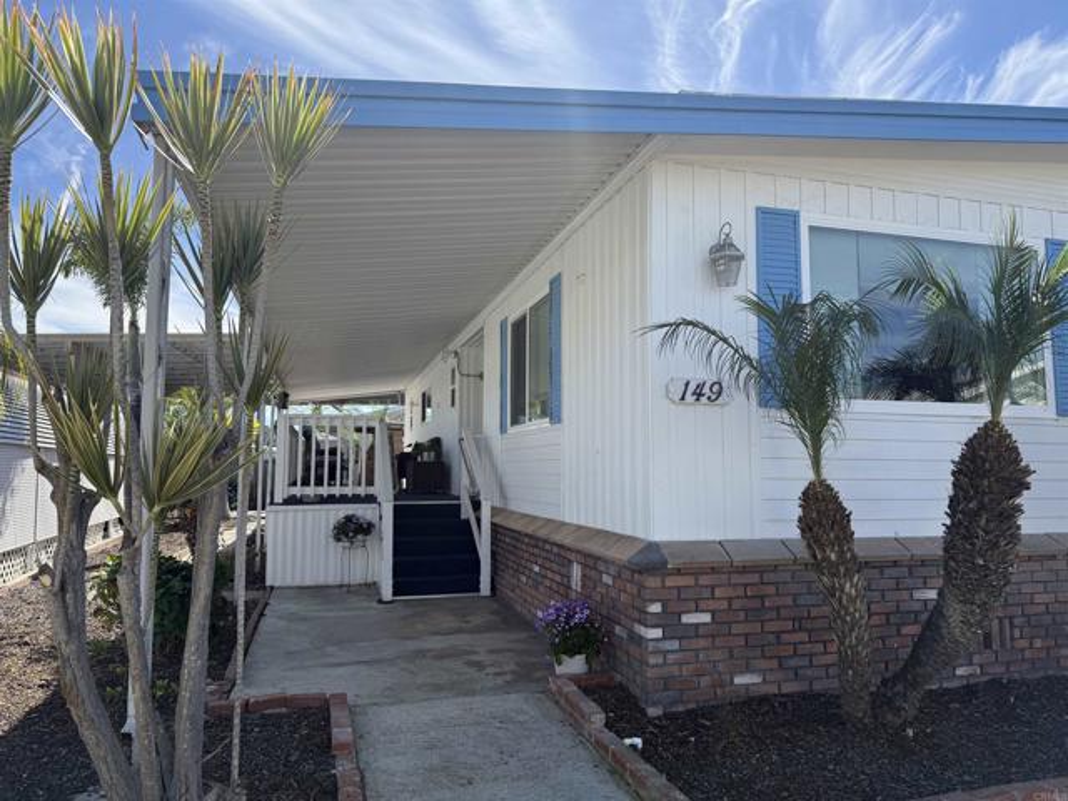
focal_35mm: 24
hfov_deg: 71.6
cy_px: 400
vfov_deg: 56.8
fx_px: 740
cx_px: 534
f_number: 1.78
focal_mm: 6.76
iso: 100
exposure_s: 1/3425
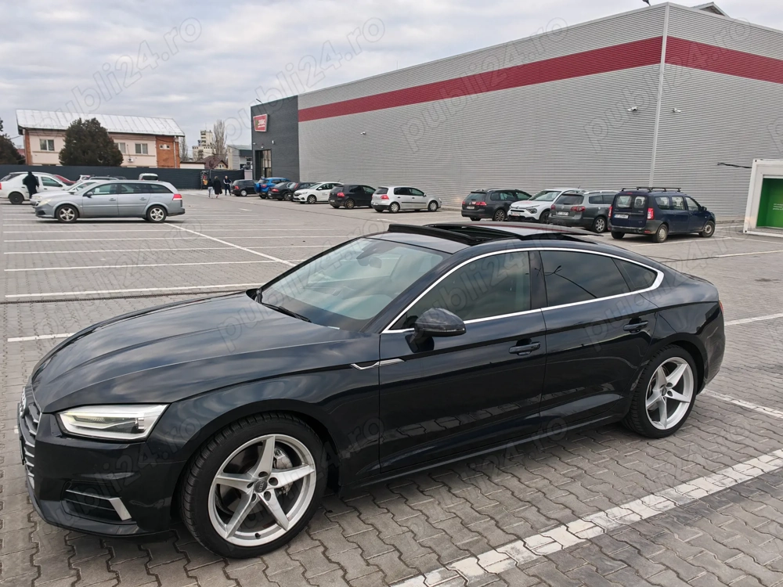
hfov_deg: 65.3
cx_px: 392
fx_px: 611
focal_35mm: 27
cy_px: 294
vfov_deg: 51.4
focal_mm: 6.83
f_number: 2
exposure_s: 1/120
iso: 50
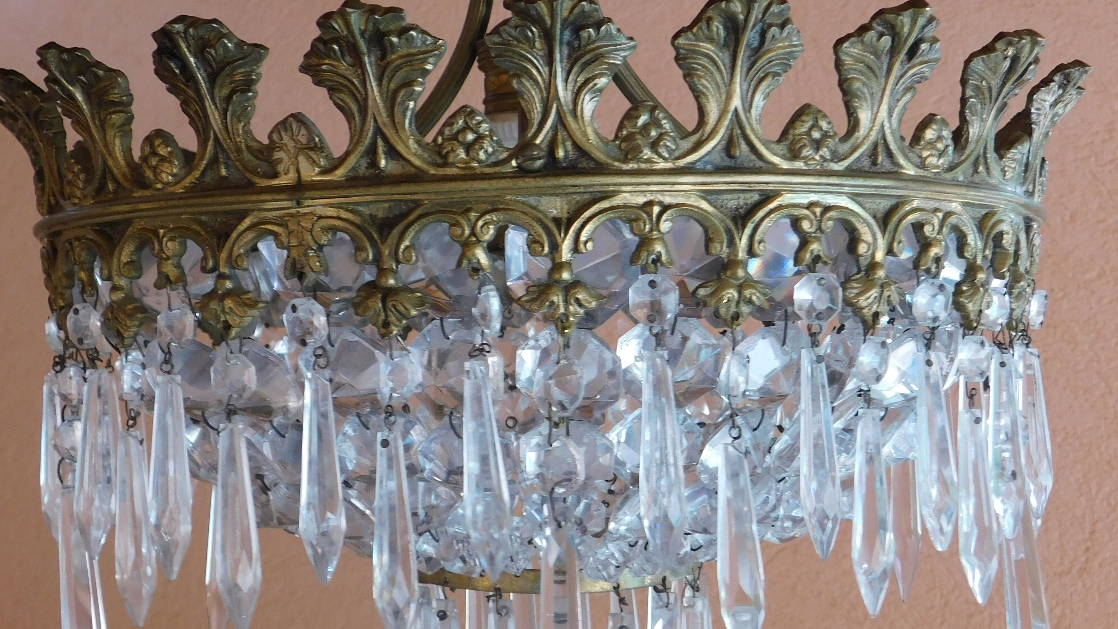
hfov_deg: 39.8
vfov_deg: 23.0
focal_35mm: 52
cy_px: 340
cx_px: 594
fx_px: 1541
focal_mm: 6.3
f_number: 3.5
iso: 160
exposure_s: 1/30
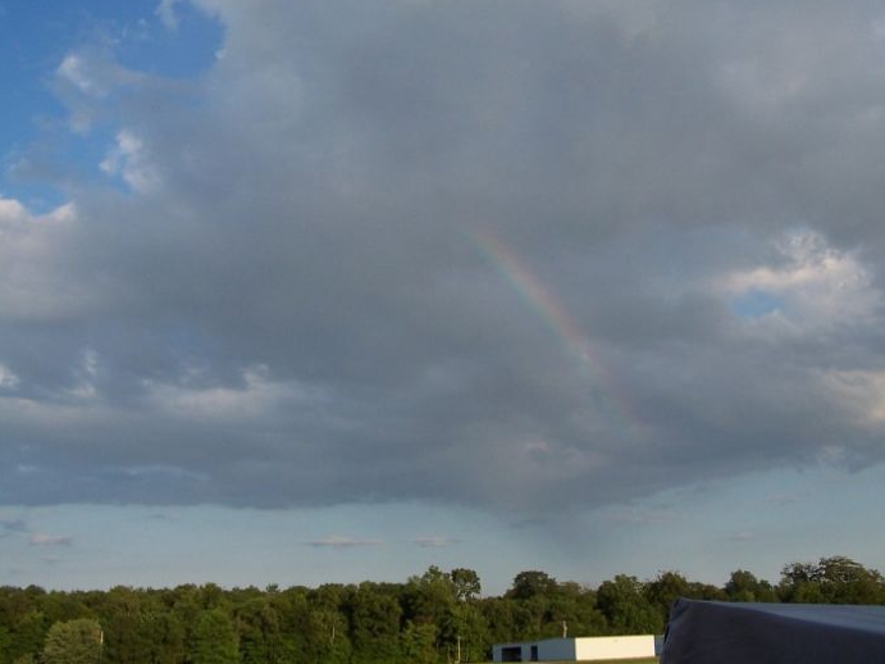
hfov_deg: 42.9
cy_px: 331
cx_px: 478
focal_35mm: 44
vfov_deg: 32.9
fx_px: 1125
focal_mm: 6.3
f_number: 4
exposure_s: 1/500
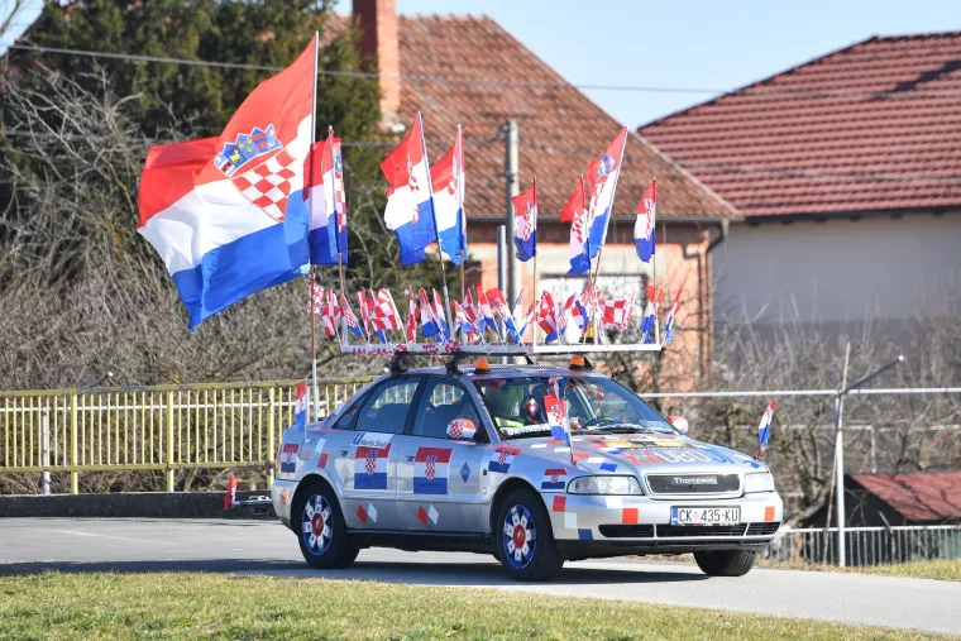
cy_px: 320
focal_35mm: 200
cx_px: 480
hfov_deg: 10.3
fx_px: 5340
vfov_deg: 6.9
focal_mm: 200
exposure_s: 1/1600
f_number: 5
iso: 200
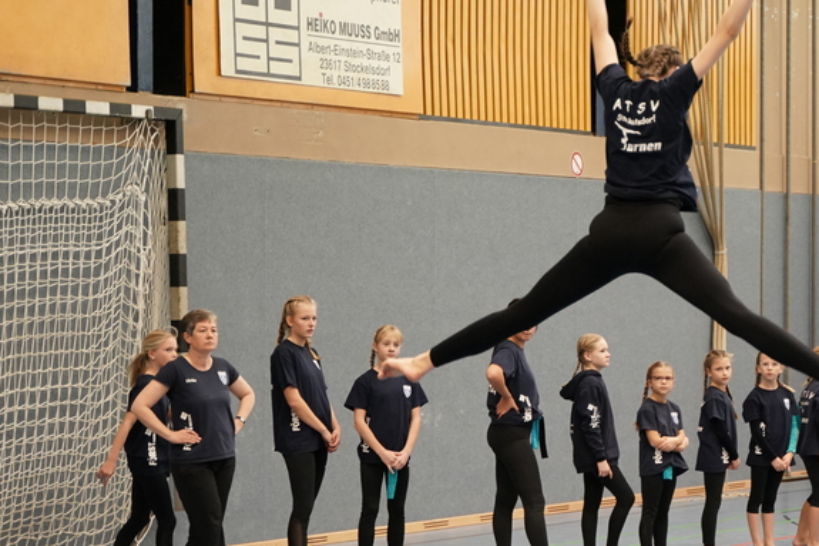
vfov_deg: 13.3
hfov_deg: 19.7
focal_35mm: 103
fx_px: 2342
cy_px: 321
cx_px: 625
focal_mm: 62
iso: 3200
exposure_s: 1/320
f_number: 2.8
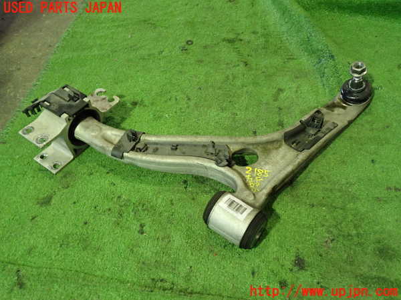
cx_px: 200
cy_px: 150
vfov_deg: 44.2
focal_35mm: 32
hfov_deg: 56.8
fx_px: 371
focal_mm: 5.79
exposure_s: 1/30
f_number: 2.4
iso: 640
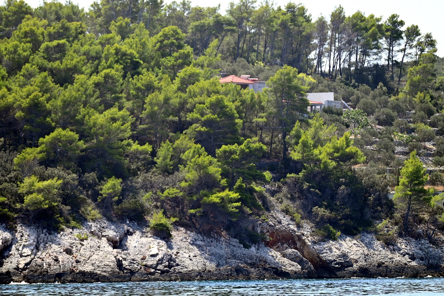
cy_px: 148
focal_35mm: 220
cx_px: 222
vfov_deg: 6.2
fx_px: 2713
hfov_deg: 9.4
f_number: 5.3
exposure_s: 1/1000
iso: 320
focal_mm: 220
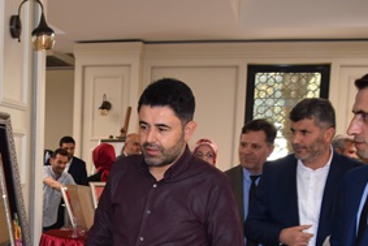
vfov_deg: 20.2
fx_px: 655
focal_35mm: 64
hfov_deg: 29.7
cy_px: 275
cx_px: 20
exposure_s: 1/60
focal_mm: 18
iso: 400
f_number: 3.5
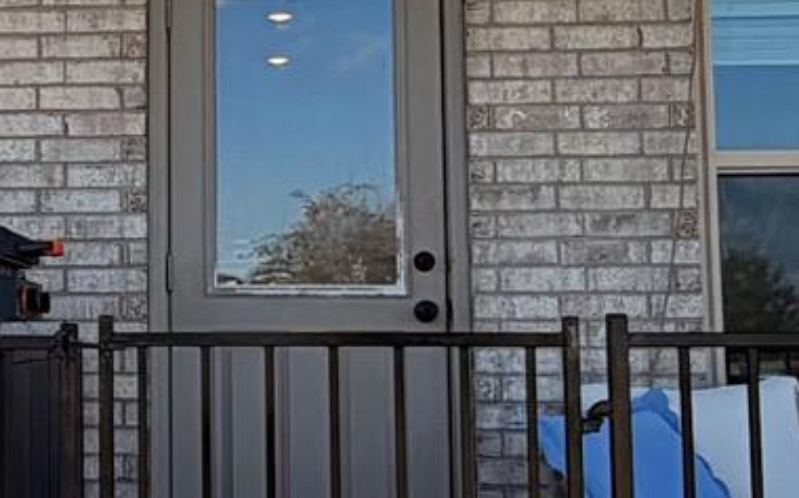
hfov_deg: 25.0
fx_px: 1741
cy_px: 162
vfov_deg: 16.2
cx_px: 63
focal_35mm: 80
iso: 40
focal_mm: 2.22
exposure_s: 1/770
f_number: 2.2
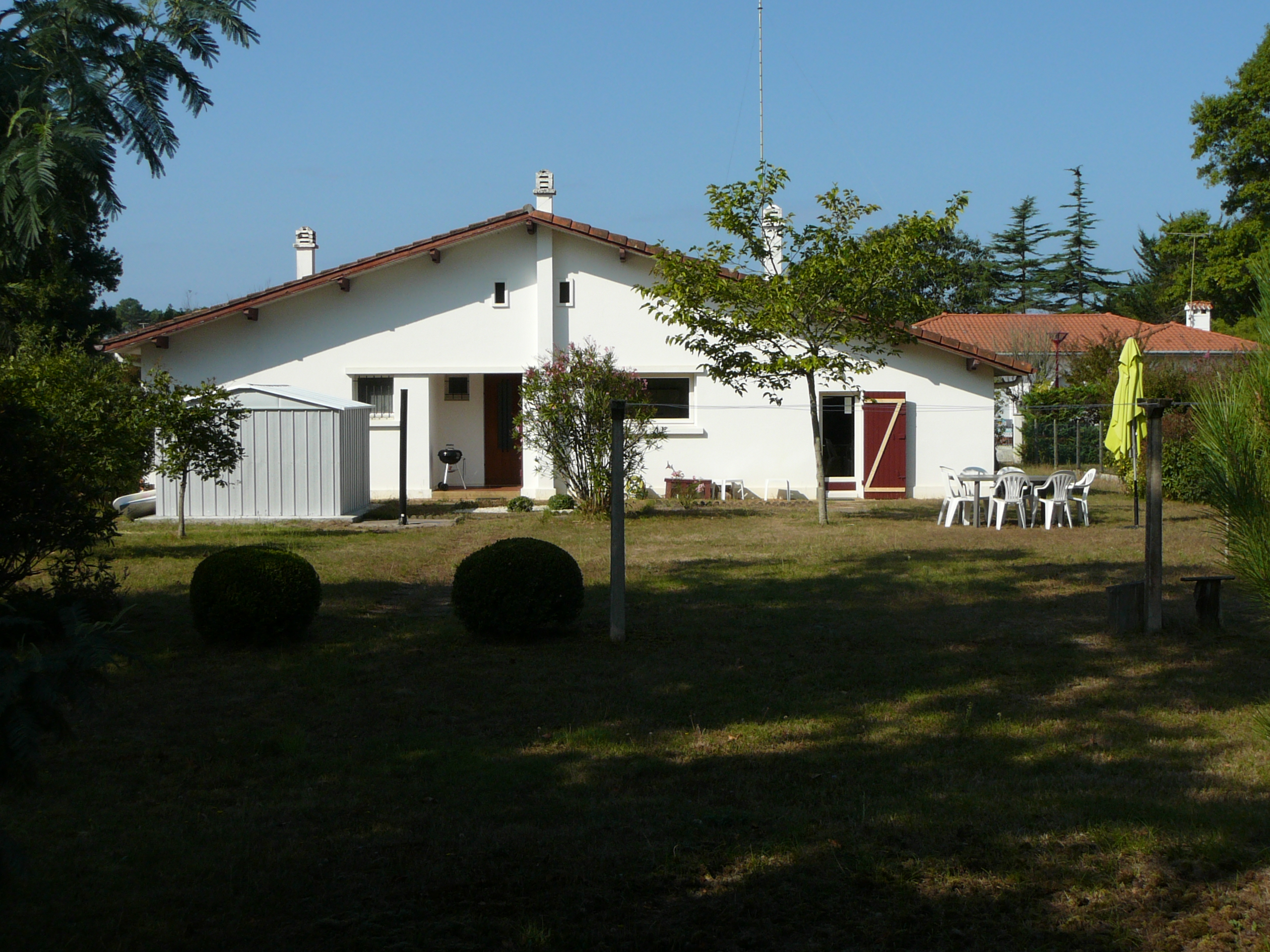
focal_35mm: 47
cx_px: 635
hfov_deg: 40.4
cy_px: 476
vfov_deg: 30.9
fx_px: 1724
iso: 80
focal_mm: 7
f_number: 5.6
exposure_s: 1/500
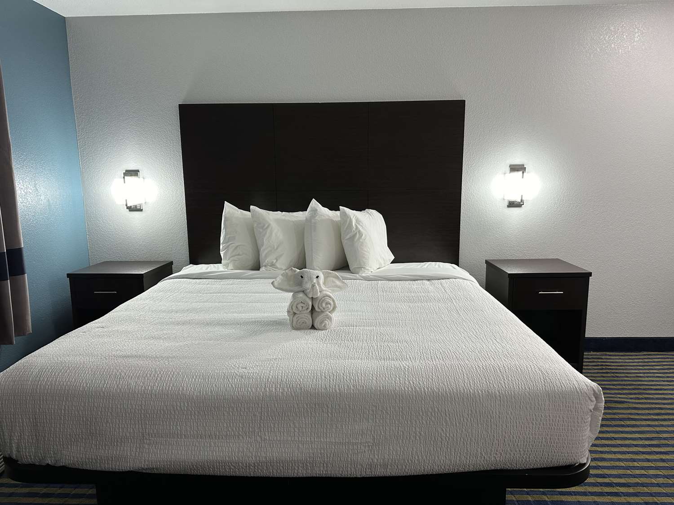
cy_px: 252
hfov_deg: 71.6
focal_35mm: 24
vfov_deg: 56.8
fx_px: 467
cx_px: 337
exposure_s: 1/60
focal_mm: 6.86
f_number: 1.78
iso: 125
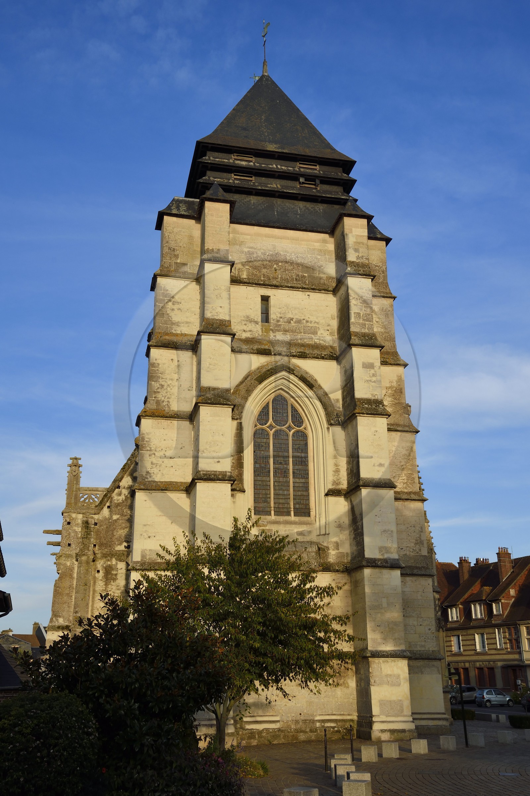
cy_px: 398
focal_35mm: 38
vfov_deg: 50.7
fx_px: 840
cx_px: 265
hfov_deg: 35.0
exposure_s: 1/250
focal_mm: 38
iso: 200
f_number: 10
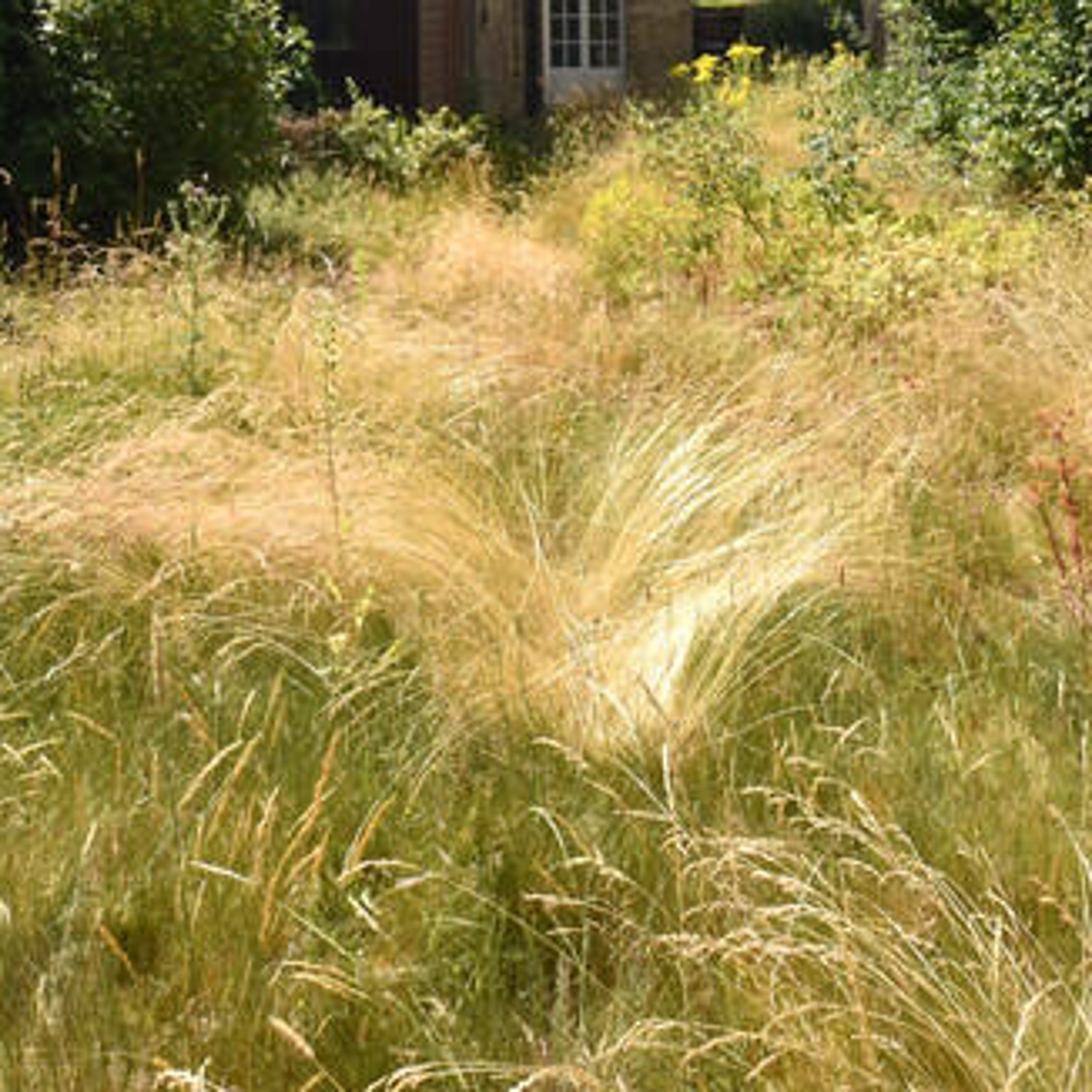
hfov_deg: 41.8
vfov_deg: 36.8
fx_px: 1428
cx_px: 610
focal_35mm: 40
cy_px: -39
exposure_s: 1/200
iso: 110
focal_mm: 10
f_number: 10
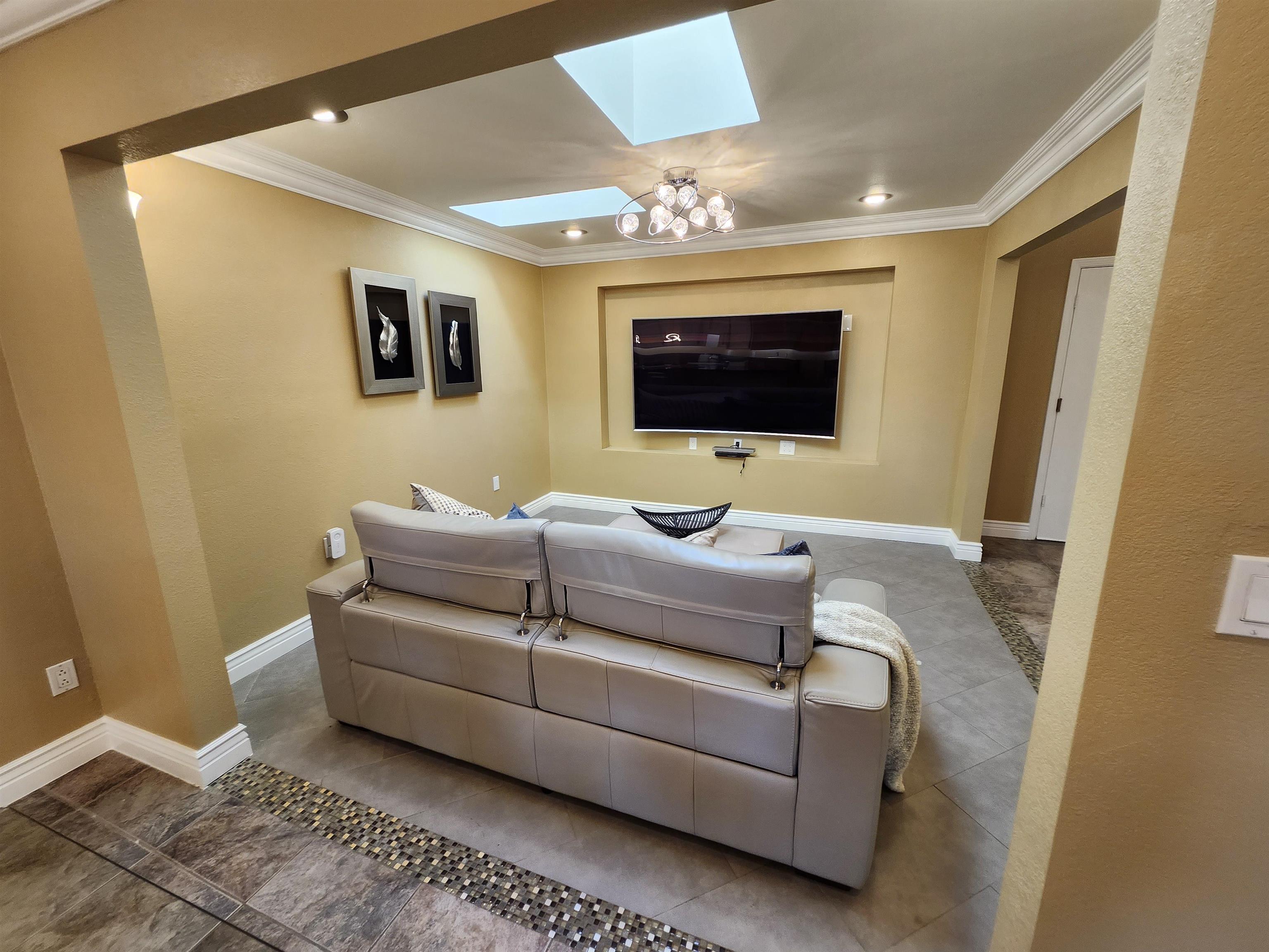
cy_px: 476
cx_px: 634
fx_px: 477
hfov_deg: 106.2
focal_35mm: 13
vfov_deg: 89.9
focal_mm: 1.74
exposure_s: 1/54.1
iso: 125
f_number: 2.2
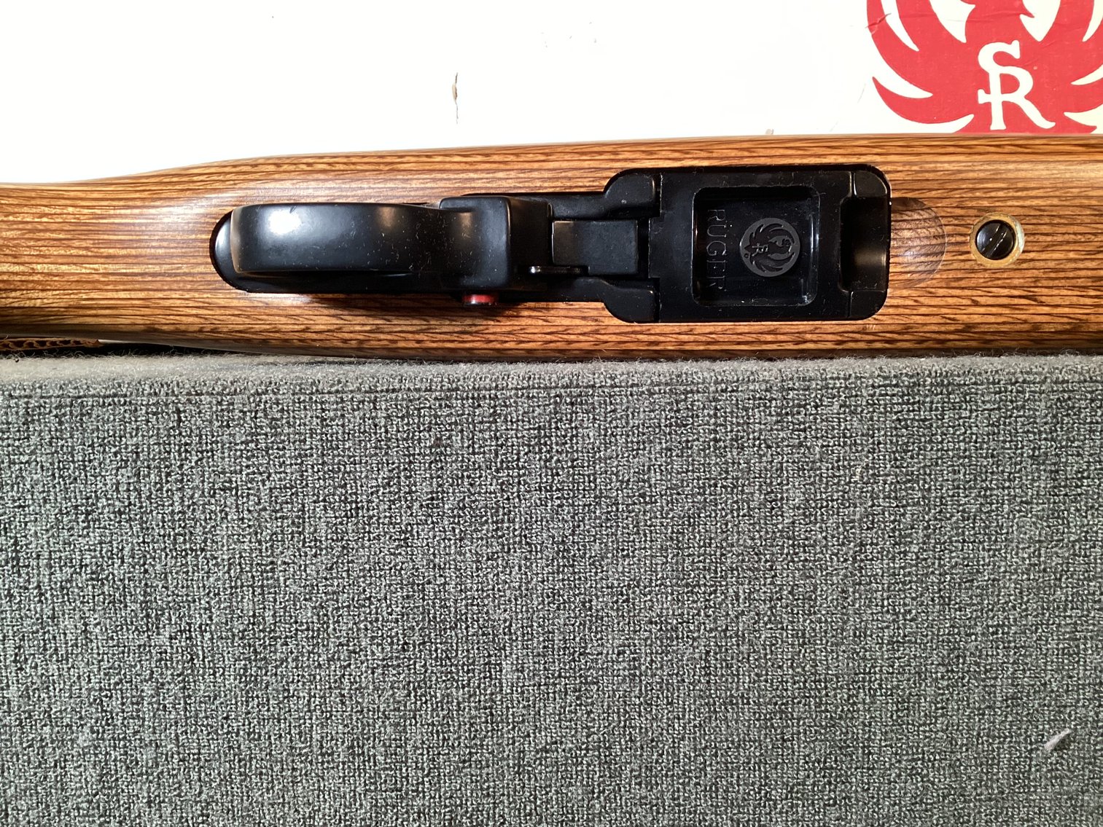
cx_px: 552
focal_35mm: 31
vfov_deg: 45.4
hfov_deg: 58.3
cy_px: 414
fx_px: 988
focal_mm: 3.3
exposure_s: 1/60
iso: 250
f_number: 2.4
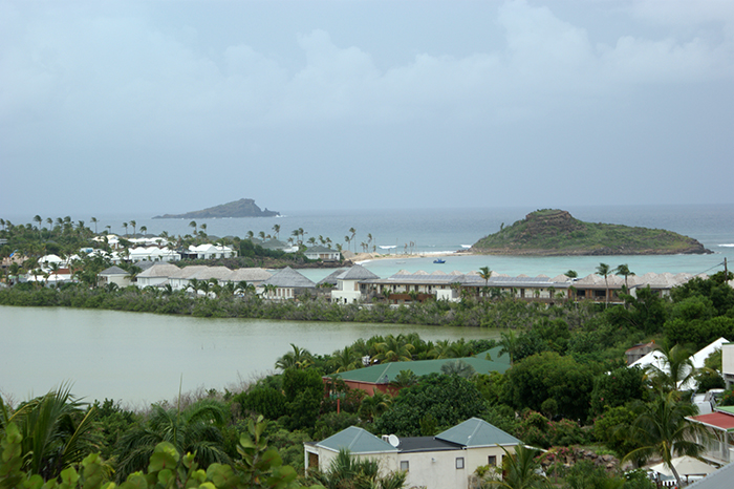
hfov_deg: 19.5
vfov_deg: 13.0
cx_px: 367
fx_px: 2140
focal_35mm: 105
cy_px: 244
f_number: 5.6
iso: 100
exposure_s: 1/250
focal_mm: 70
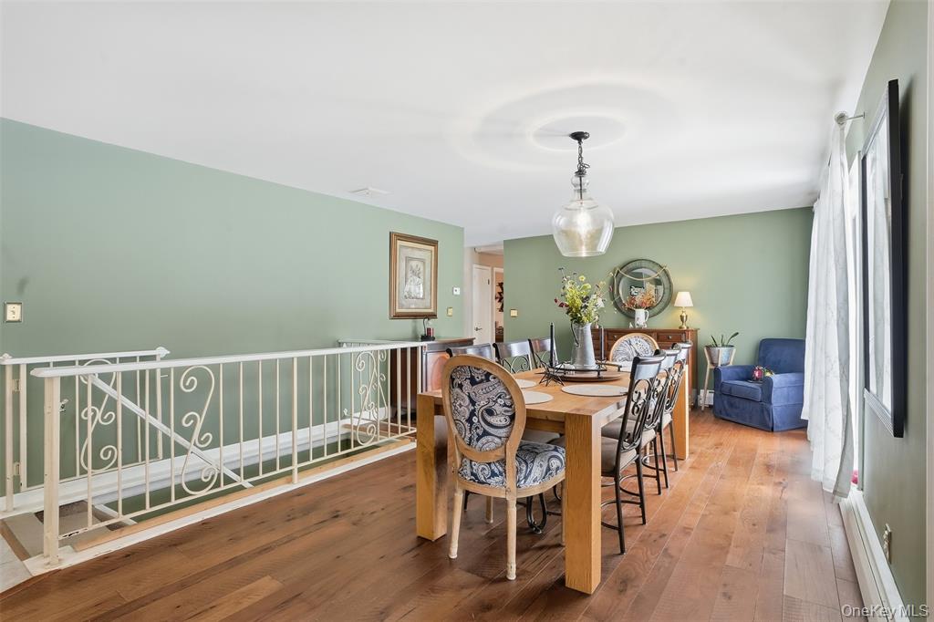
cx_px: 467
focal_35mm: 18
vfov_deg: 67.3
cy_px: 311
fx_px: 467
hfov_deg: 90.0
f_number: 8
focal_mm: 18
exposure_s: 1/6400
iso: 3200
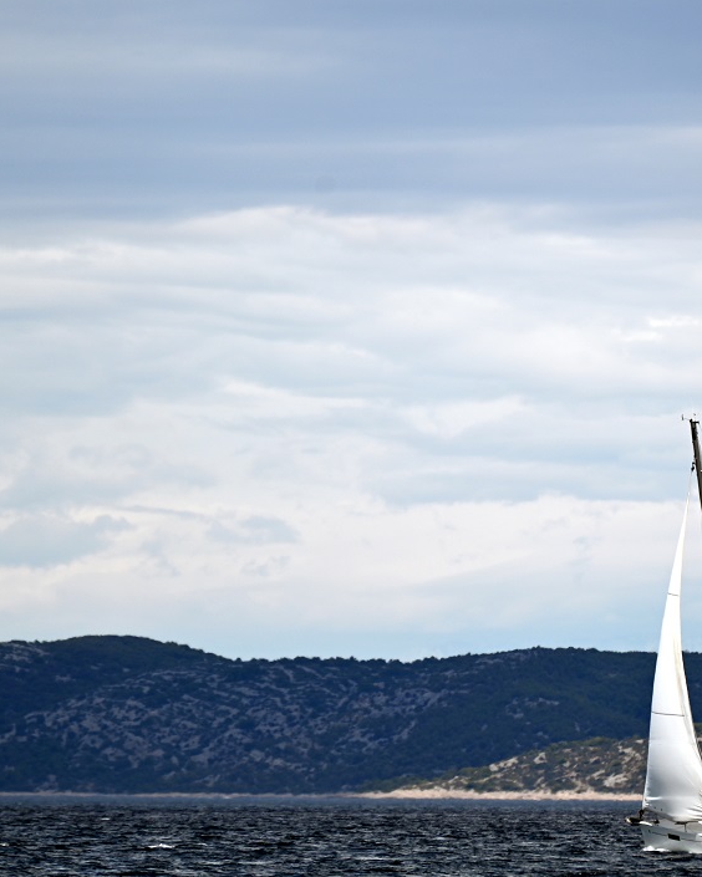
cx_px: 565
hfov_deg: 3.0
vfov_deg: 3.7
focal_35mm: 519
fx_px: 13479
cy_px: 399
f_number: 5.6
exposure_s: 1/1000
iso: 100
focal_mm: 300
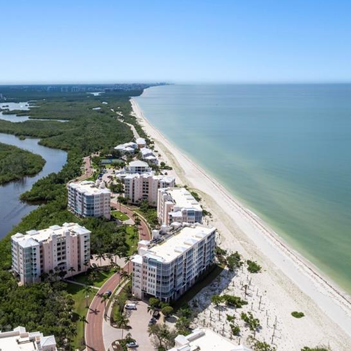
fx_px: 402
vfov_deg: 47.2
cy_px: 166
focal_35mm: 35
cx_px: 93
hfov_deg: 45.8
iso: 100
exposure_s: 1/4000
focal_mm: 8.38
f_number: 2.8
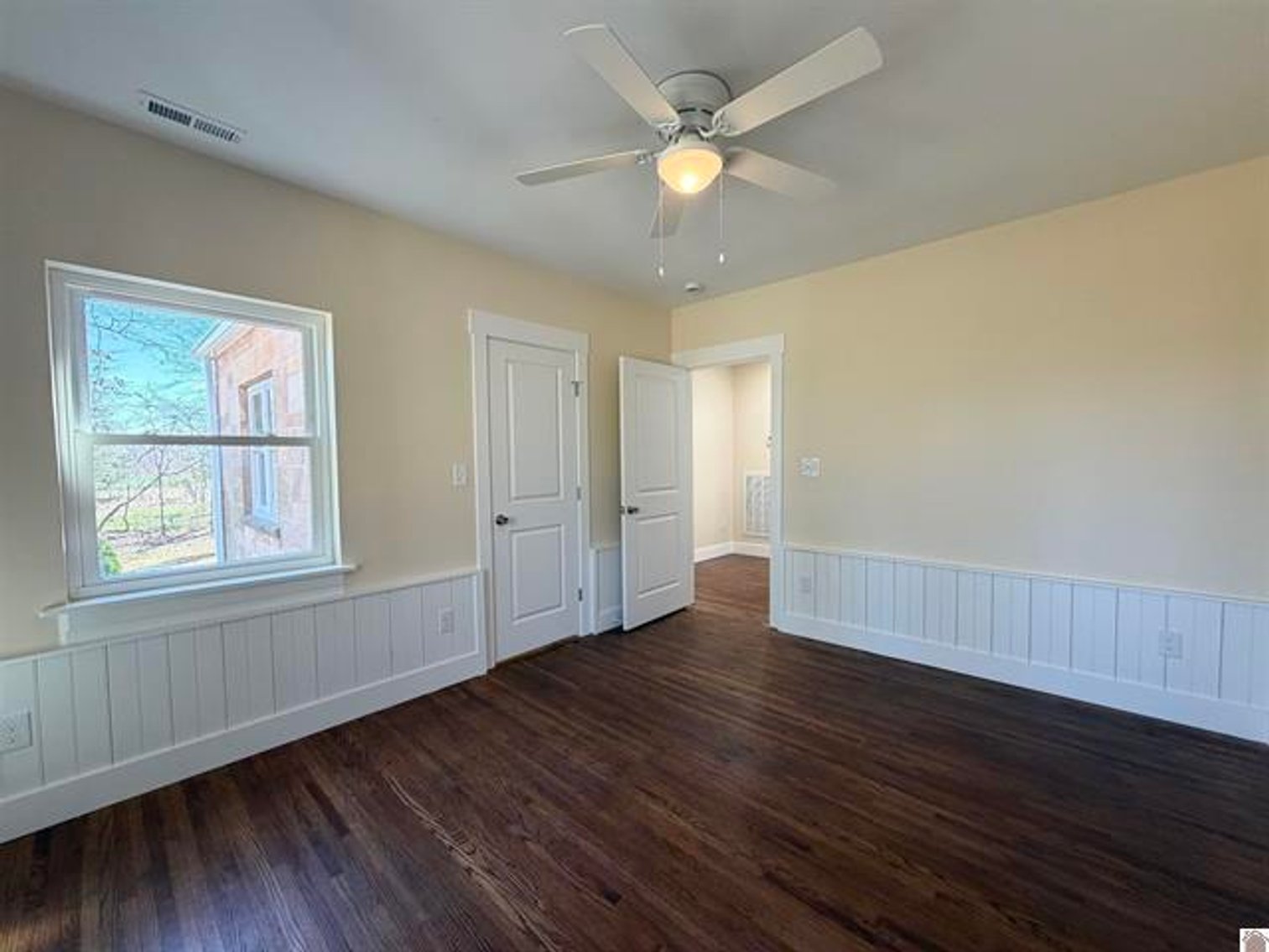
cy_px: 476
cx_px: 634
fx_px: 513
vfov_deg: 85.7
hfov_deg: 102.1
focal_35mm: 14
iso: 160
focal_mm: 2.22
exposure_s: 1/120
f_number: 2.2
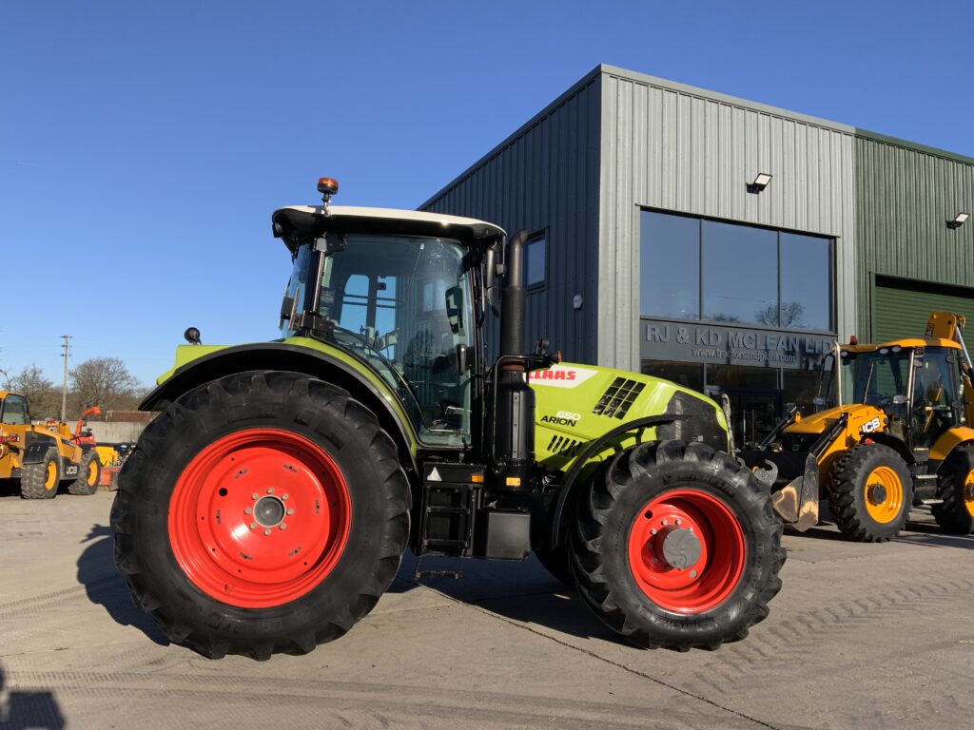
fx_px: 816
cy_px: 365
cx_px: 487
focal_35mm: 29
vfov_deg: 48.2
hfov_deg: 61.7
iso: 16
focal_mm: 3
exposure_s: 1/1534
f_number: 1.8
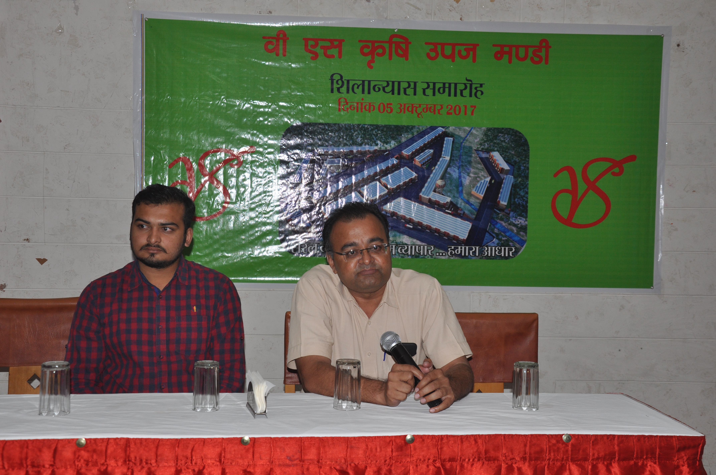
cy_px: 238
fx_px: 1013
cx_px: 358
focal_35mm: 51
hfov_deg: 38.9
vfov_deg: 26.4
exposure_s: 1/125
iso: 400
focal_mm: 34
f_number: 7.1
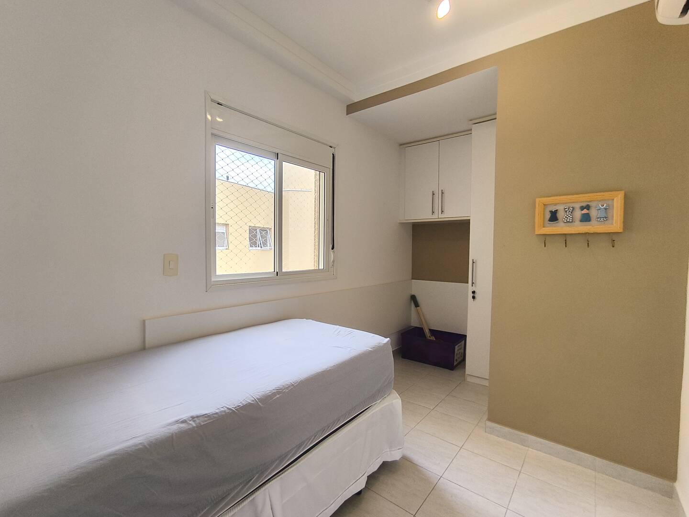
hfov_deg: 94.5
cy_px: 258
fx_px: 318
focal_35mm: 16
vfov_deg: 78.1
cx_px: 344
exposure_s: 1/120
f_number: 2.2
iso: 80
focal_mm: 1.65
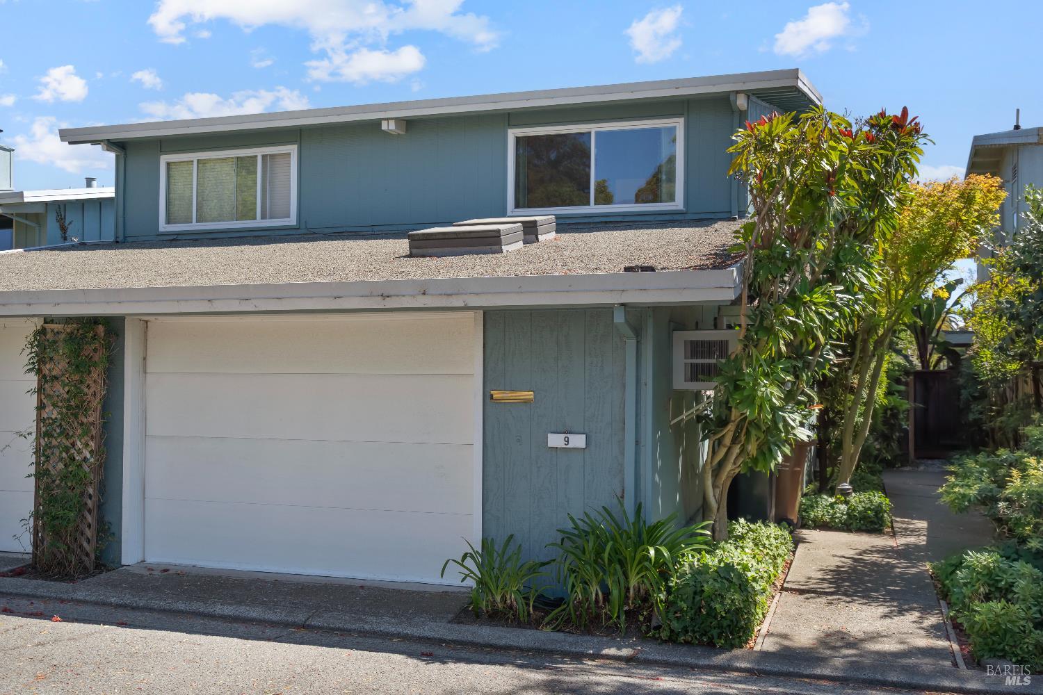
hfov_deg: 54.4
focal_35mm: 35
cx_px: 522
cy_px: 348
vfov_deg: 37.9
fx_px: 1014
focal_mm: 35
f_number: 7.1
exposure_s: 1/200
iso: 160
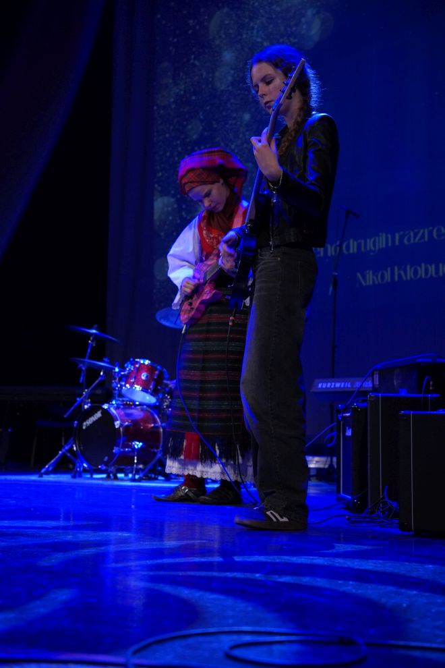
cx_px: 222
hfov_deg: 22.6
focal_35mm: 60
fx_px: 1115
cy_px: 334
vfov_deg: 33.3
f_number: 3.5
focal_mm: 40.1
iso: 1600
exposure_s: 1/160
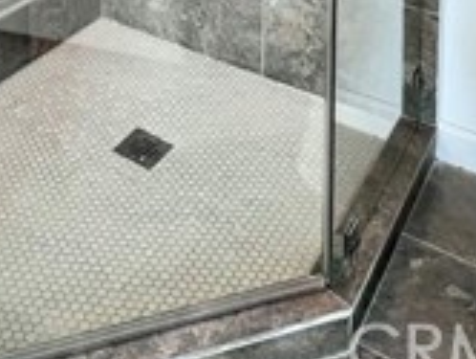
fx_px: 689
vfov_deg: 20.2
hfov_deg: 36.8
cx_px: 95
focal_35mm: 50
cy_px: -299
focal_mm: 1.57
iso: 160
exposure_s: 1/60
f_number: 1.8
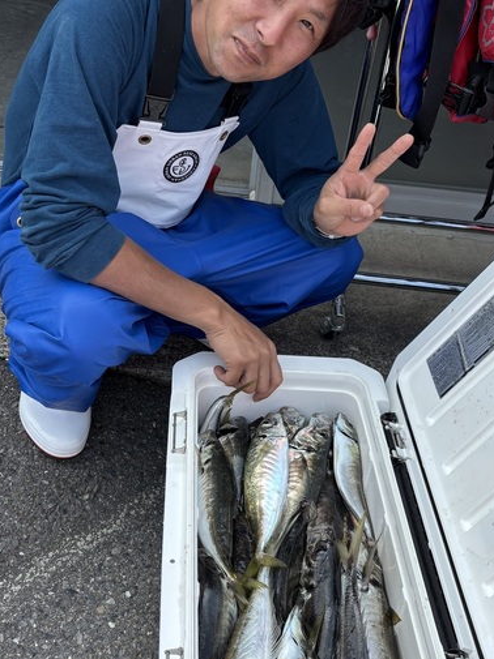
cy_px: 275
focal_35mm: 44
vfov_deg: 42.8
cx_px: 247
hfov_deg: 32.8
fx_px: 838
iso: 50
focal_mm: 5.96
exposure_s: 1/769
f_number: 1.6
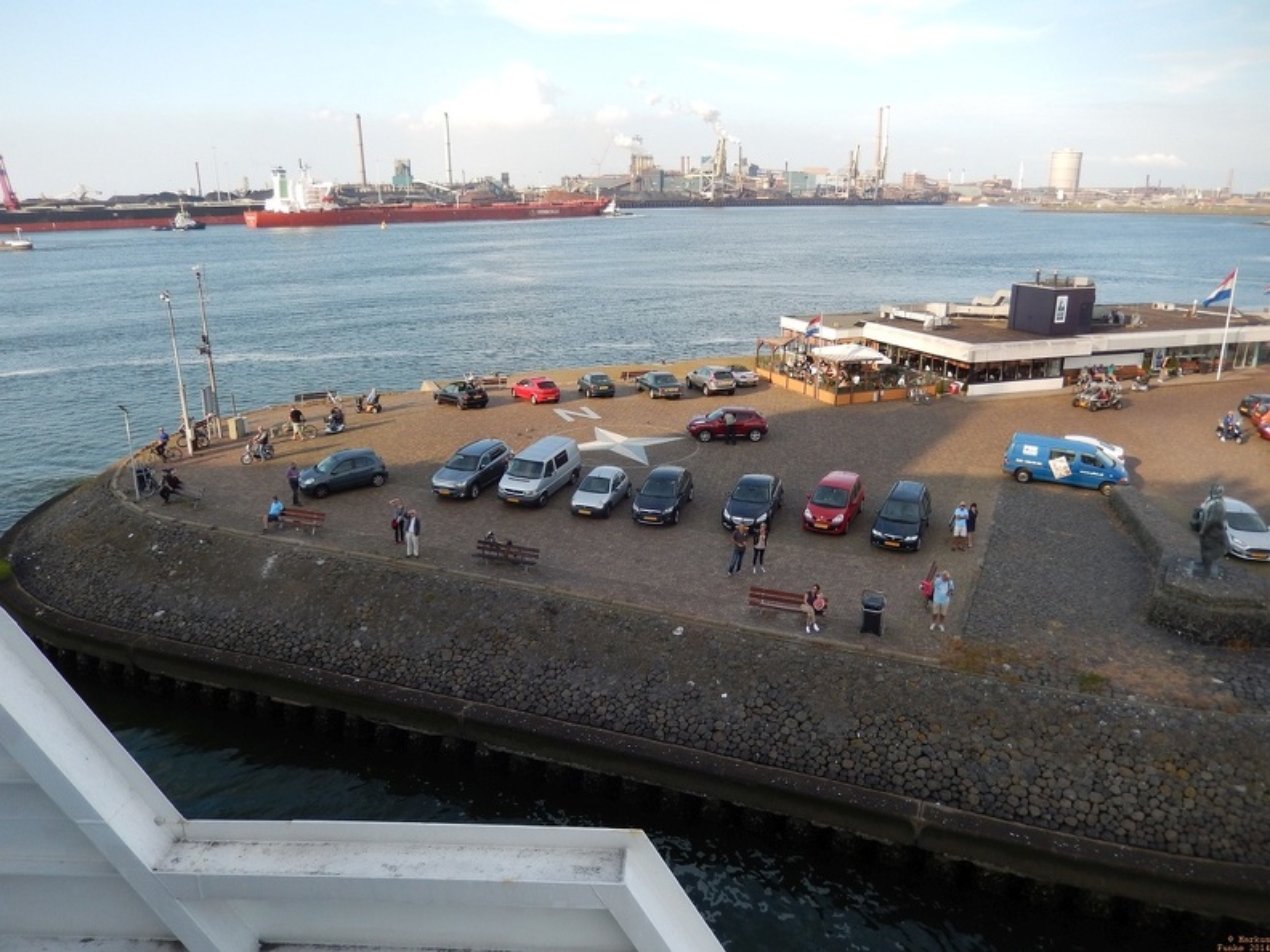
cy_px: 476
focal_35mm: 25
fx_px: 917
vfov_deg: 54.9
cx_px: 635
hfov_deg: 69.4
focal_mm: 4.5
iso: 125
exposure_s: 1/500
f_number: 3.4
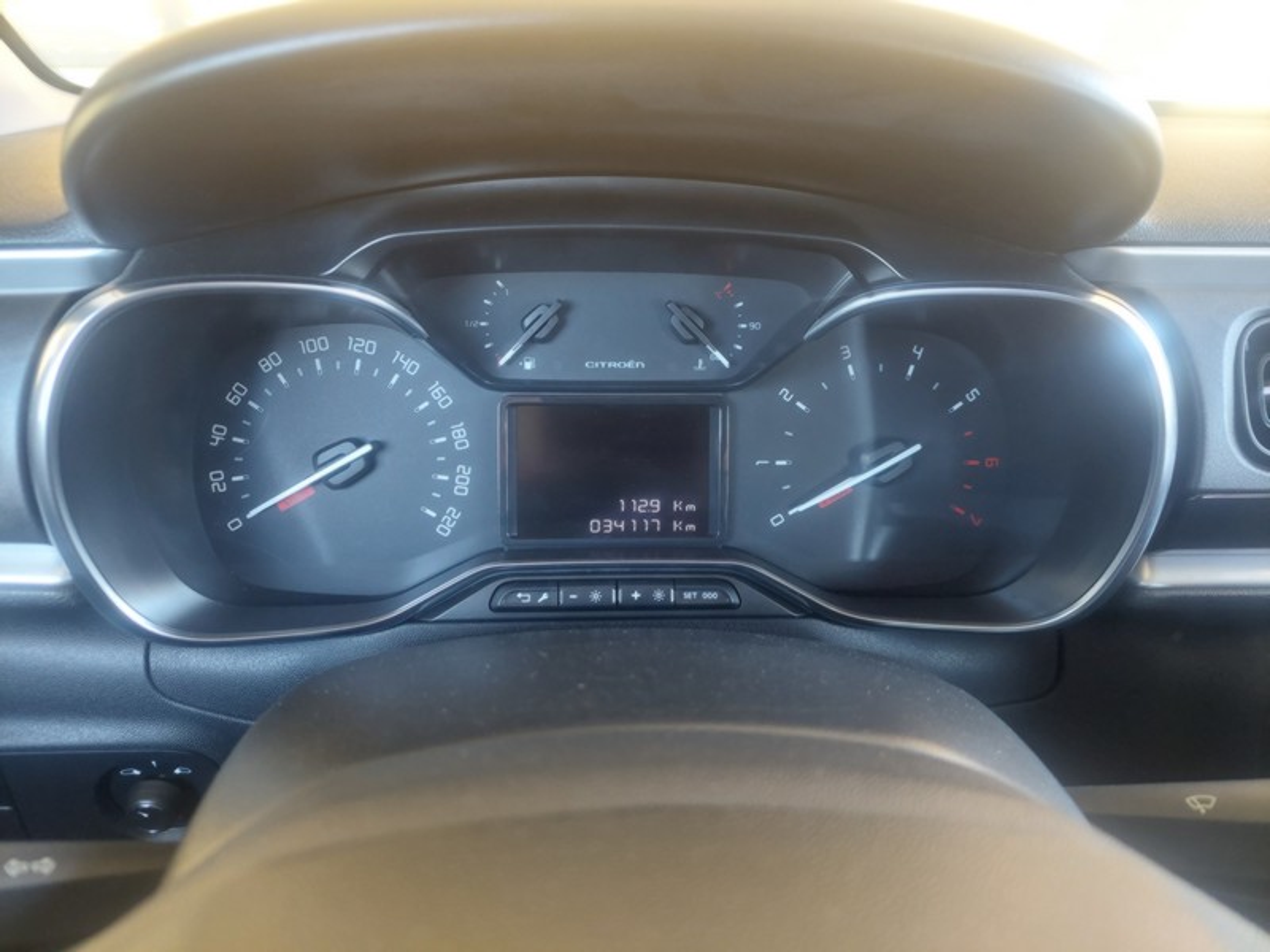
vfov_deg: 54.9
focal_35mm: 25
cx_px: 635
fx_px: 917
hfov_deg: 69.4
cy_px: 476
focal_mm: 5.23
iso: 500
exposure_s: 1/50
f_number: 1.8
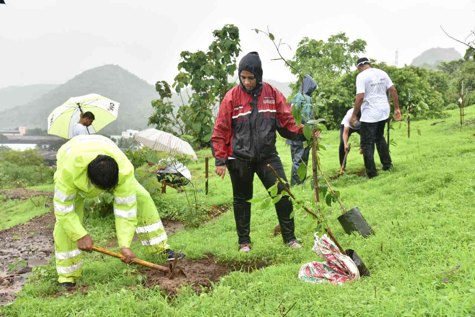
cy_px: 158
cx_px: 238
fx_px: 501
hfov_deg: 50.7
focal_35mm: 38
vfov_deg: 35.1
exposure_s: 1/200
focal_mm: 38
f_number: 7.1
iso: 800
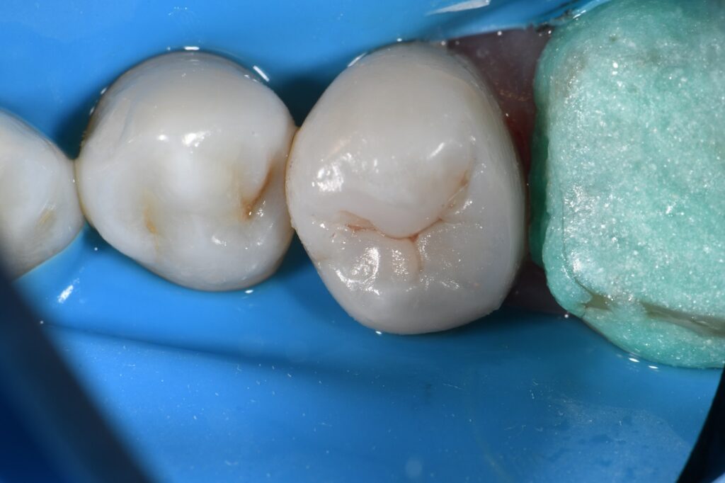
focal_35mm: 157
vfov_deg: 8.7
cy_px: 242
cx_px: 362
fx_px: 3161
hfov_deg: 13.1
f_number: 32
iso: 200
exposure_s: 1/160
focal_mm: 105
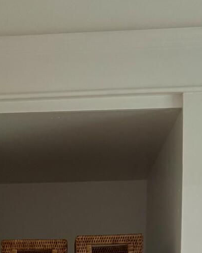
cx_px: 37
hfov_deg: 16.2
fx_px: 702
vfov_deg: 17.3
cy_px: 432
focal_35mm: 94
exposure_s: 1/120
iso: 200
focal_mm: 6.76
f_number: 1.78
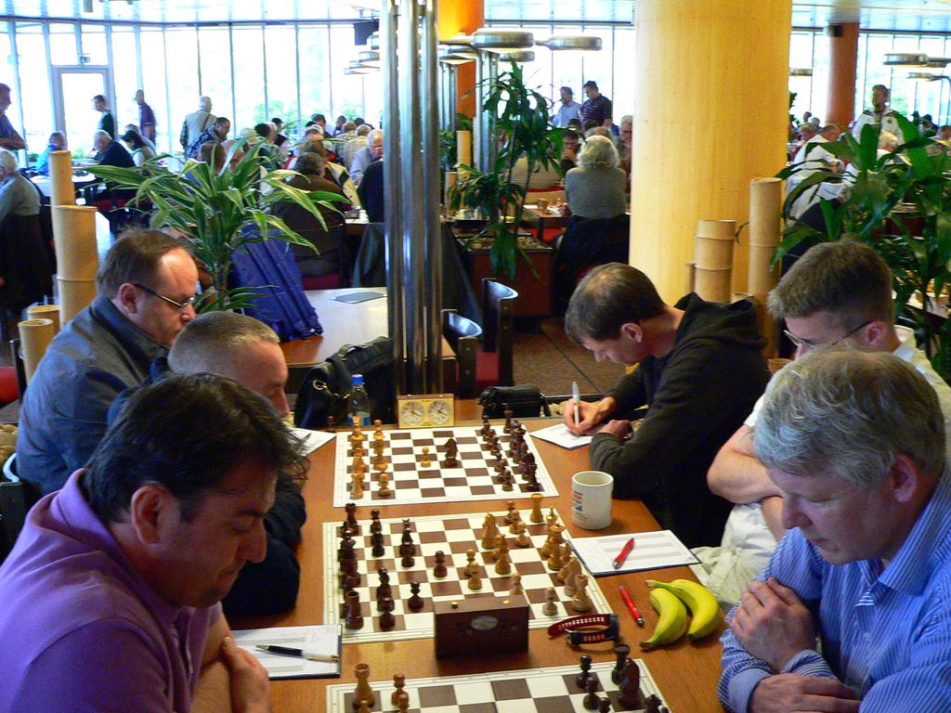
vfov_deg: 39.7
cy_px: 356
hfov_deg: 51.4
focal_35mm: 36
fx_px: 989
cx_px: 476
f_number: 2.8
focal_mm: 6
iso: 400
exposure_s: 1/25
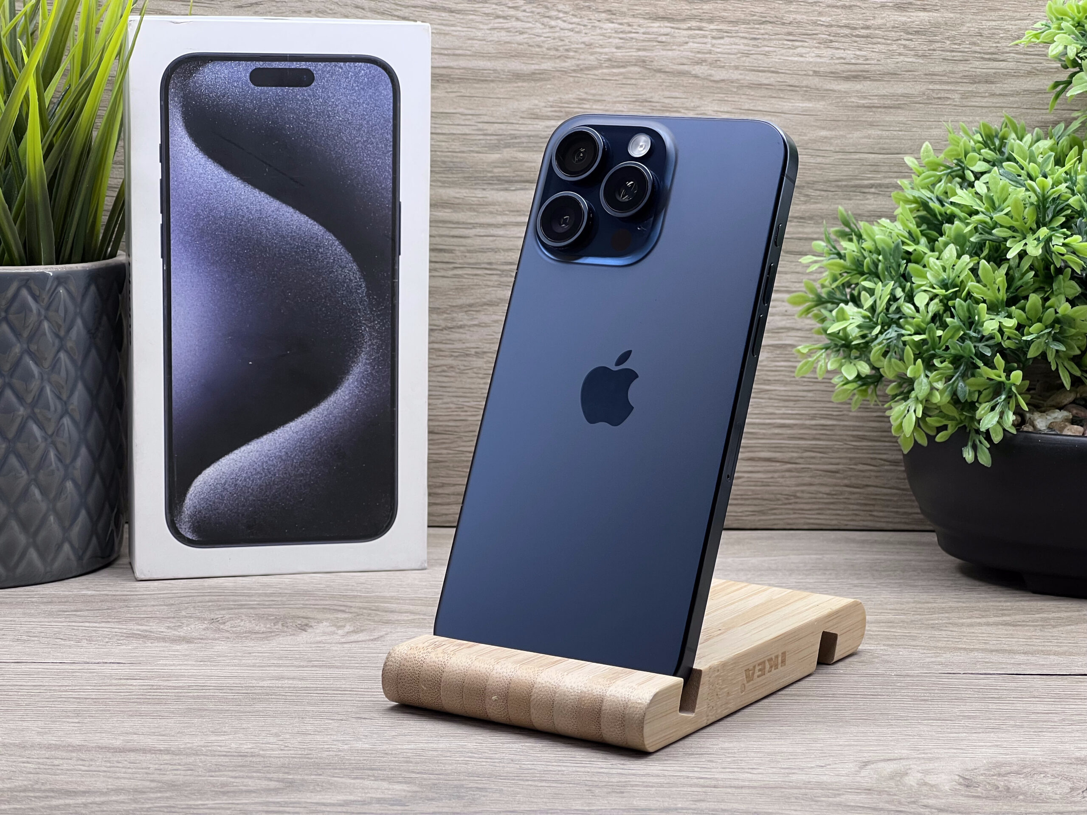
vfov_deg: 19.1
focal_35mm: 77
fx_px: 2418
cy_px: 408
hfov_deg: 25.3
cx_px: 544
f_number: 2.8
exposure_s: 1/100
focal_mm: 9
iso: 100
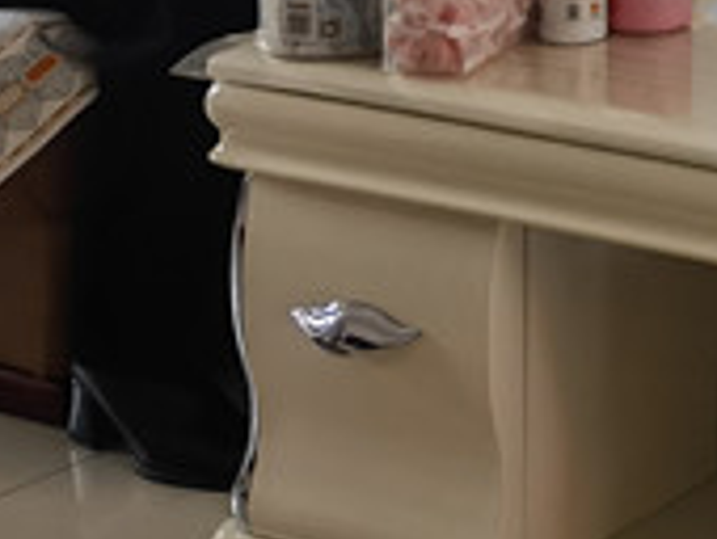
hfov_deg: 14.0
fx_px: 2634
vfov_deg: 11.0
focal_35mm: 127
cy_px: -375
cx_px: 1232
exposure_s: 1/100
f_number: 1.9
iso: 160
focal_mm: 6.67
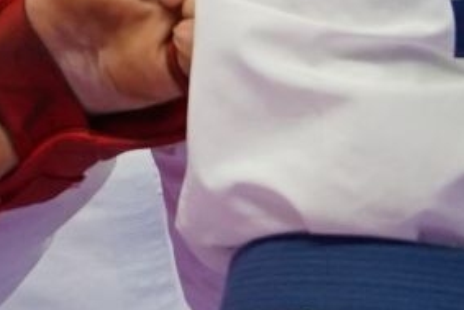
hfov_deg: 0.8
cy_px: -225
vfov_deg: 0.5
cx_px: -349
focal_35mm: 2670
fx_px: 34429
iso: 2500
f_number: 4
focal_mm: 280
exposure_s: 1/1000
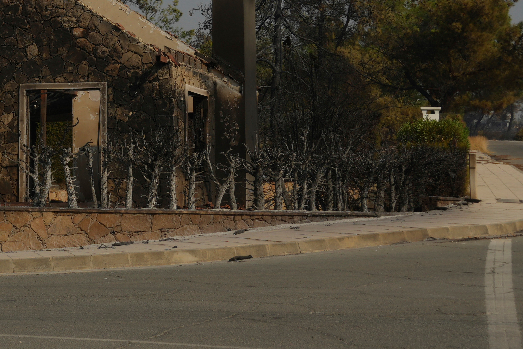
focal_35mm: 109
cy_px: -35
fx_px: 1583
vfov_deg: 12.4
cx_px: -16
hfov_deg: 18.2
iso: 100
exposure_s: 1/400
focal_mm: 31
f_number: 9
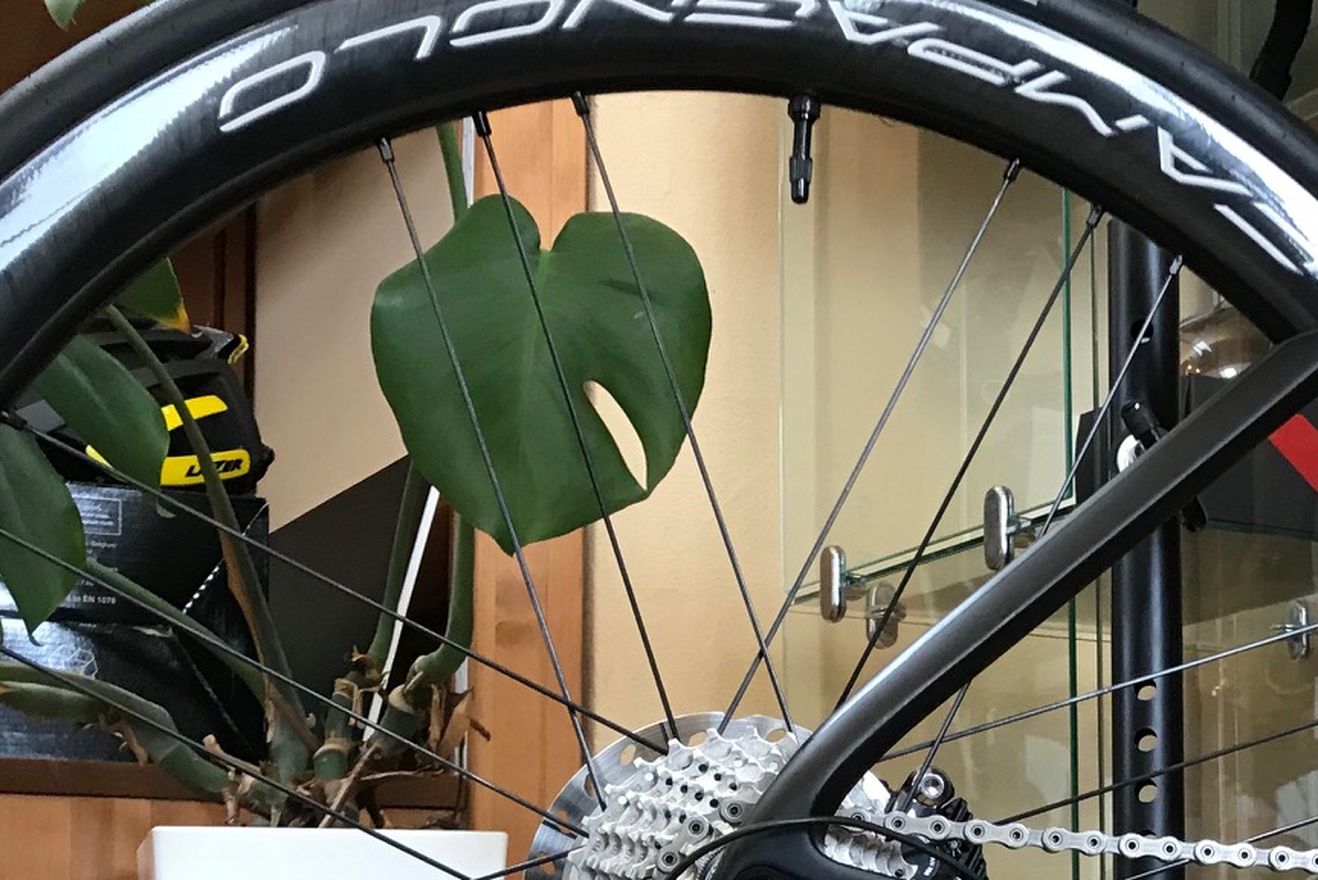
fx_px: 2490
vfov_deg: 19.5
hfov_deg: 28.6
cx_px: 1171
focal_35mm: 68
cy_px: 868
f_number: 1.8
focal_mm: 3.99
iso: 40
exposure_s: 1/15
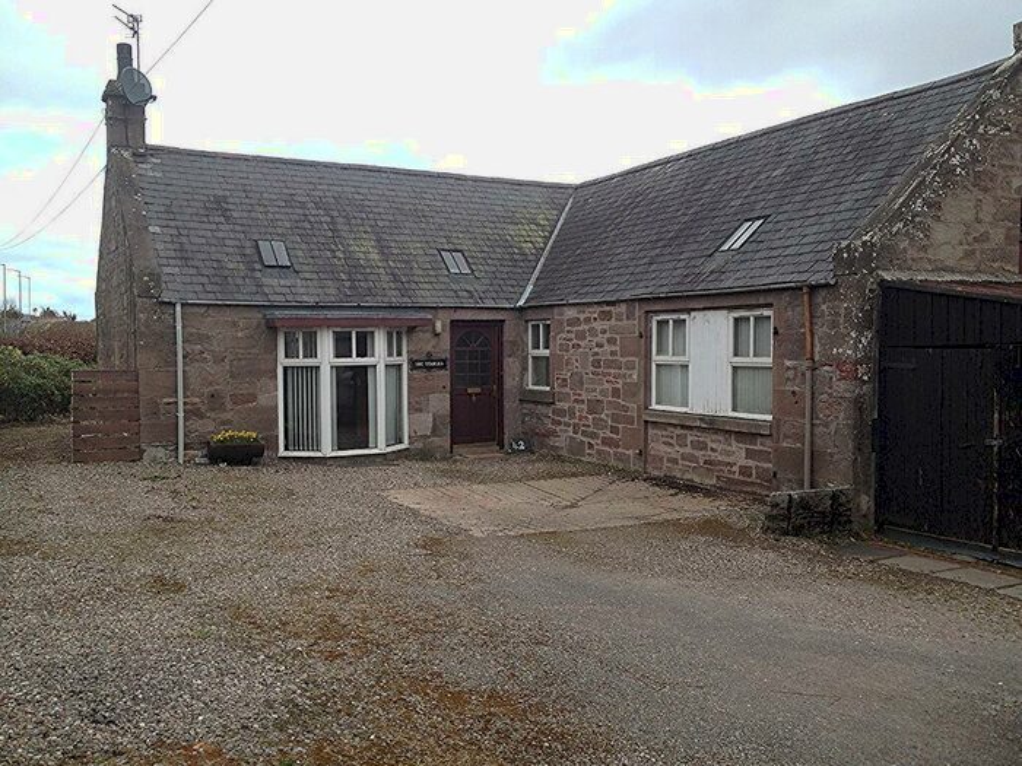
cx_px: 511
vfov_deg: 40.7
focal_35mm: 35
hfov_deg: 52.6
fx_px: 1033
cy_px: 383
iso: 50
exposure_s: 1/593
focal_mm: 4.28
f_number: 2.4
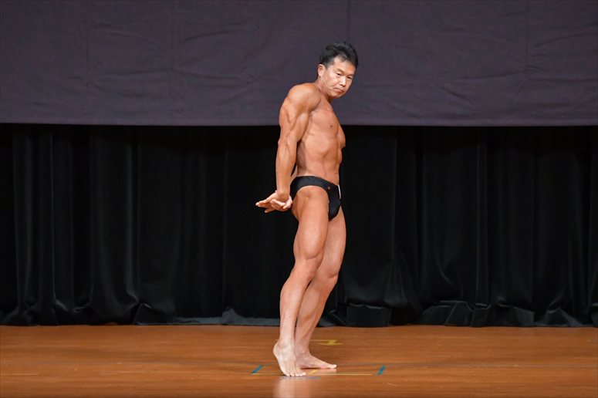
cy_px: 199
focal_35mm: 285
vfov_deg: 4.8
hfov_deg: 7.2
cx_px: 299
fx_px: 4732
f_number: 5.6
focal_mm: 190
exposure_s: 1/400
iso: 5000
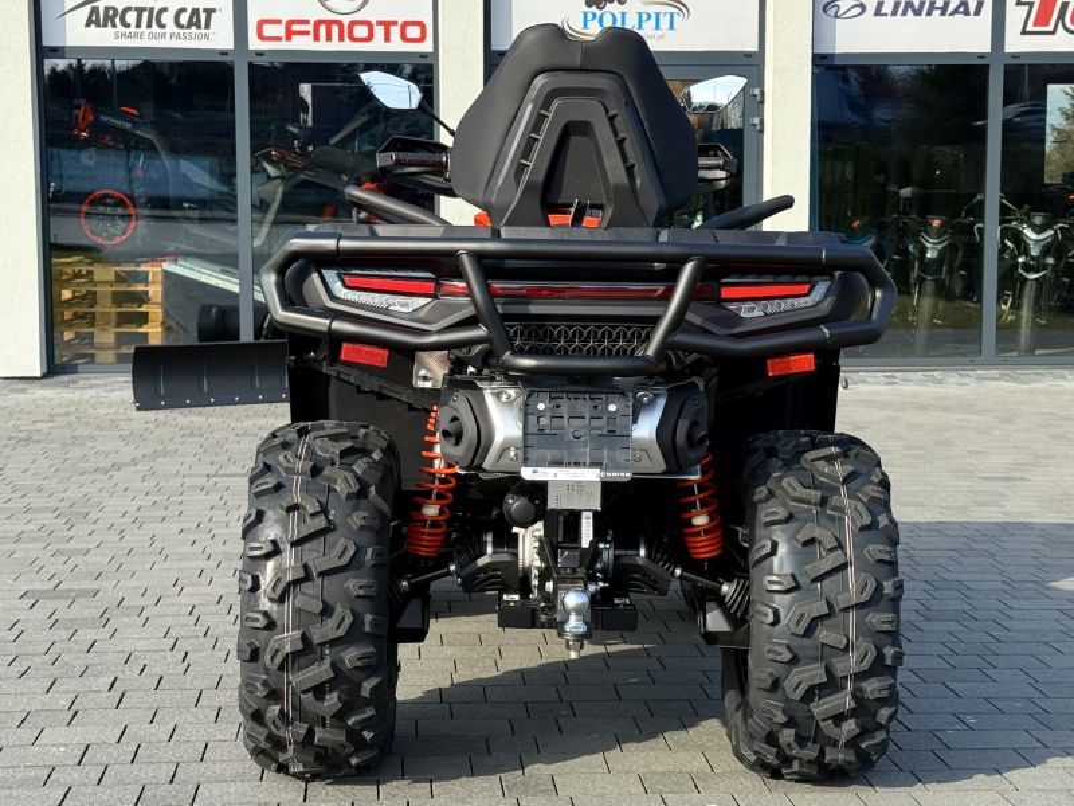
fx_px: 1489
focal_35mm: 48
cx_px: 537
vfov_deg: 30.3
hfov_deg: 39.7
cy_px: 403
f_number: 1.78
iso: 64
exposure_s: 1/1513
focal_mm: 6.76
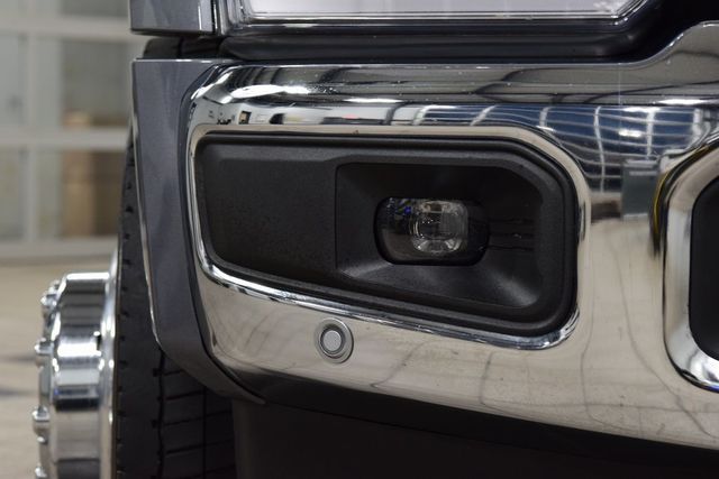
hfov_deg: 19.5
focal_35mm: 105
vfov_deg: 13.0
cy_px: 240
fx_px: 2097
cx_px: 360
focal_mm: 70
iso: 1000
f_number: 7.1
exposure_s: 1/30
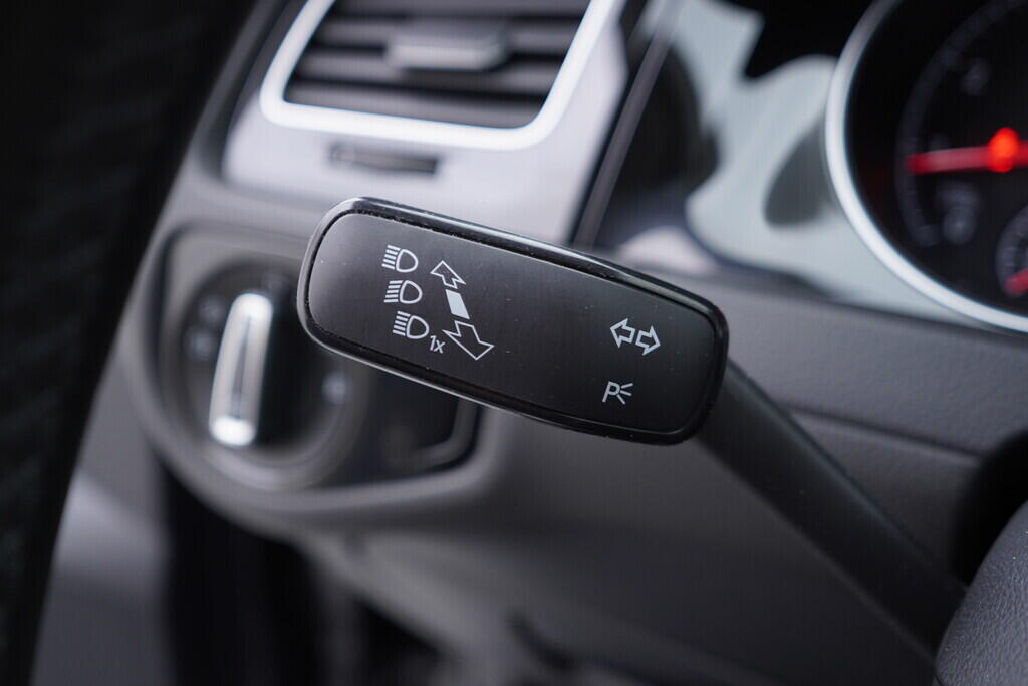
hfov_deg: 53.1
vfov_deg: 36.9
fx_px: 1028
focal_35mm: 36
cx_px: 514
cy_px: 343
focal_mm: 24
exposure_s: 1/40
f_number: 2.8
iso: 200
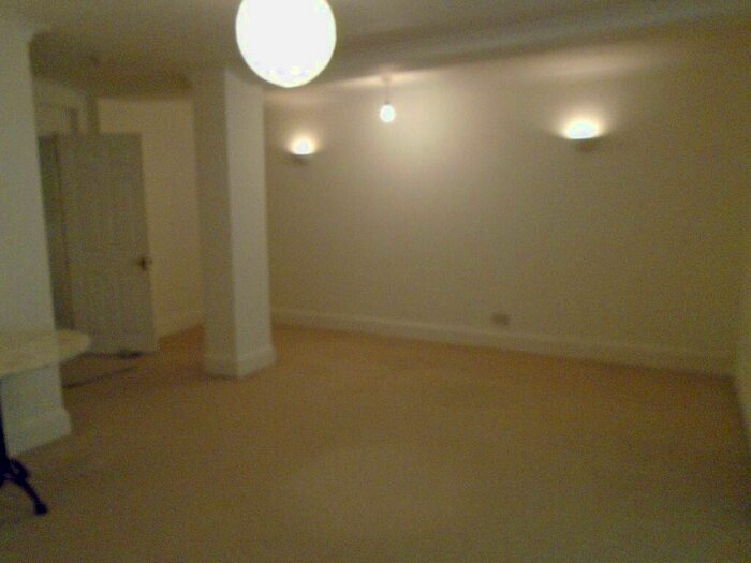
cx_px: 376
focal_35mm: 26
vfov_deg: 53.1
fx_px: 564
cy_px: 282
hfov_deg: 67.3
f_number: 3.2
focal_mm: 4.6
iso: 800
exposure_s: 1/100
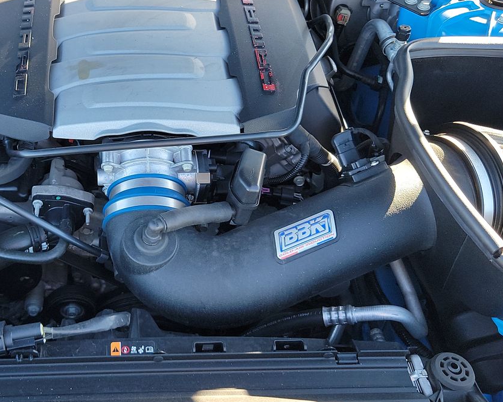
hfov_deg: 39.8
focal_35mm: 45
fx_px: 670
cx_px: 115
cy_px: 164
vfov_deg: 33.3
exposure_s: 1/59
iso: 67
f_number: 1.8
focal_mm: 6.7
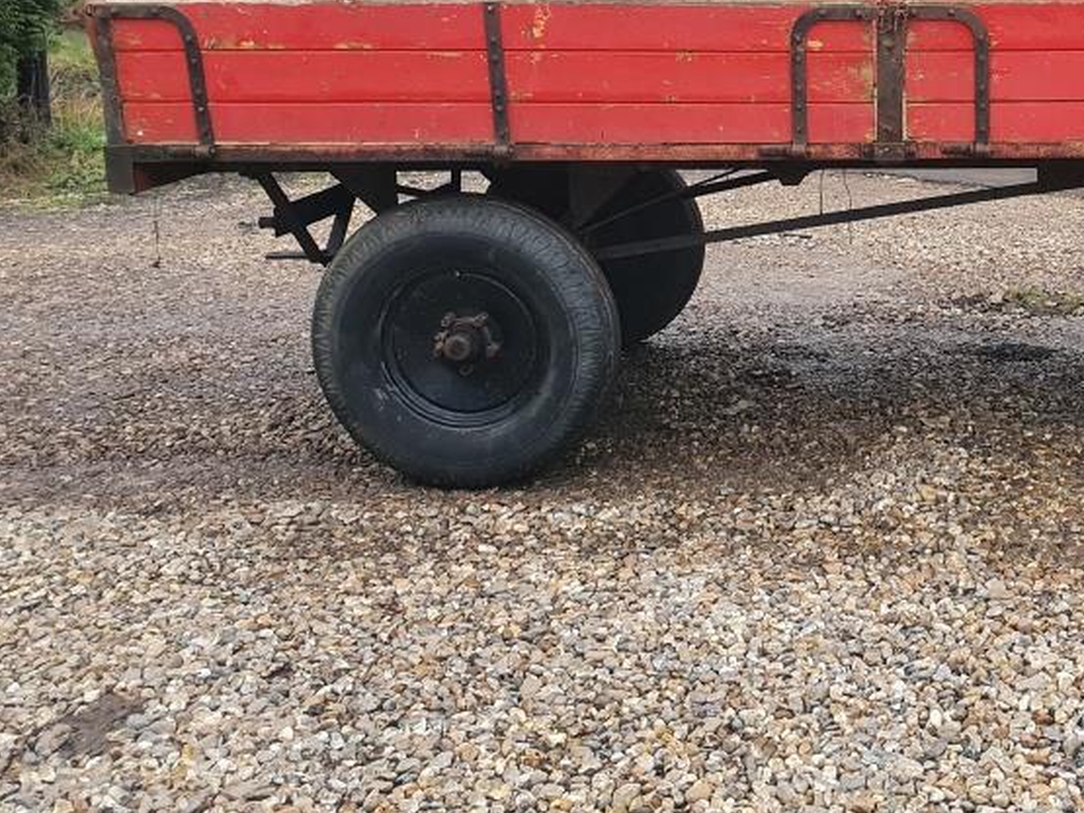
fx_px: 1503
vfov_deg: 29.8
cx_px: 988
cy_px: 205
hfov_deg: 37.0
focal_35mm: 48
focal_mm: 4.32
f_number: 2.4
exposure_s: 1/100
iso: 160
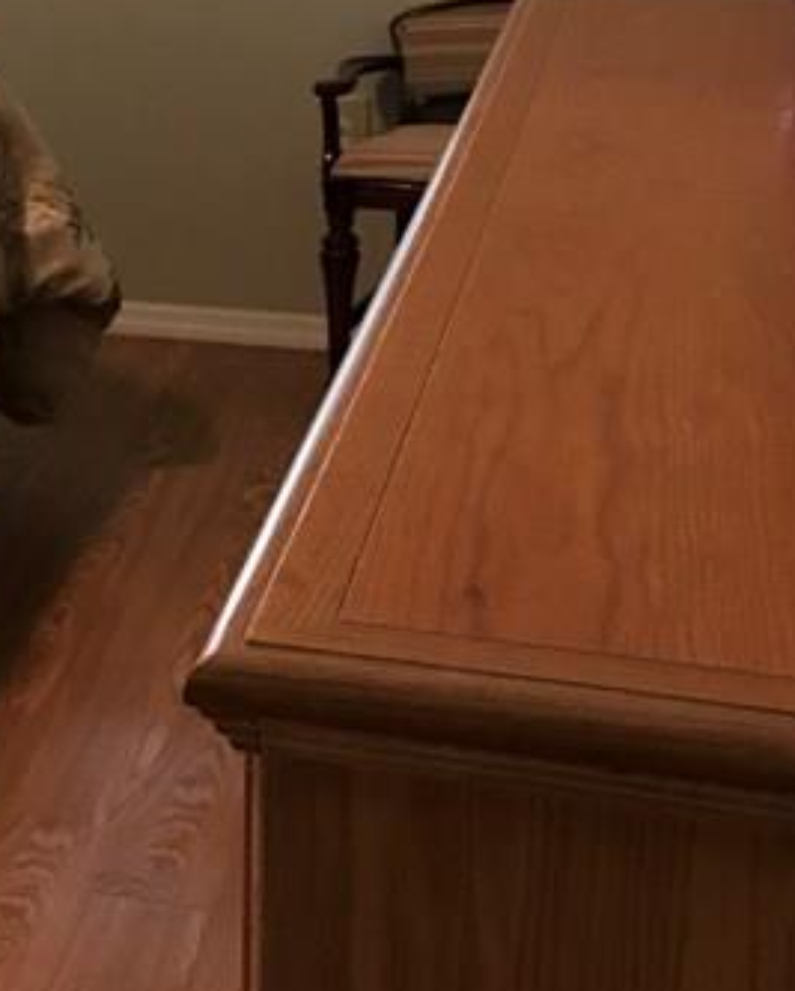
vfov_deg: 22.2
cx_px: -375
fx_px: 2467
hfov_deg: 16.7
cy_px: 107
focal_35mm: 84
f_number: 1.8
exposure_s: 1/17
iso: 40
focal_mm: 3.99
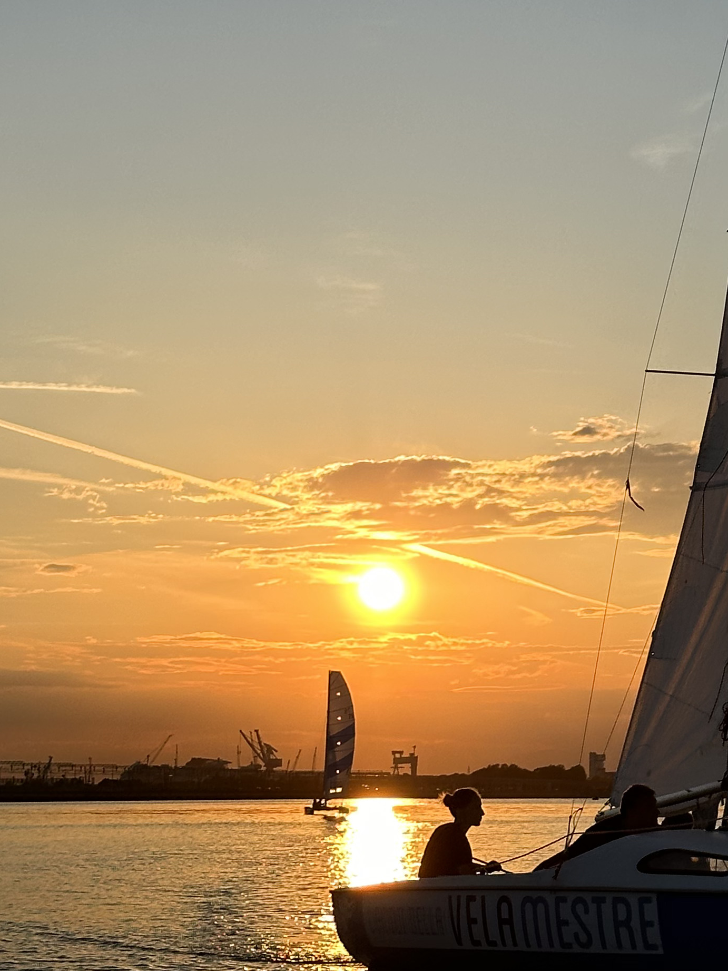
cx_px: 752
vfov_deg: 18.7
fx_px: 2945
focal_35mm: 105
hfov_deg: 13.9
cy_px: 464
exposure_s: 1/6211
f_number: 1.78
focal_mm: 6.86
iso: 64
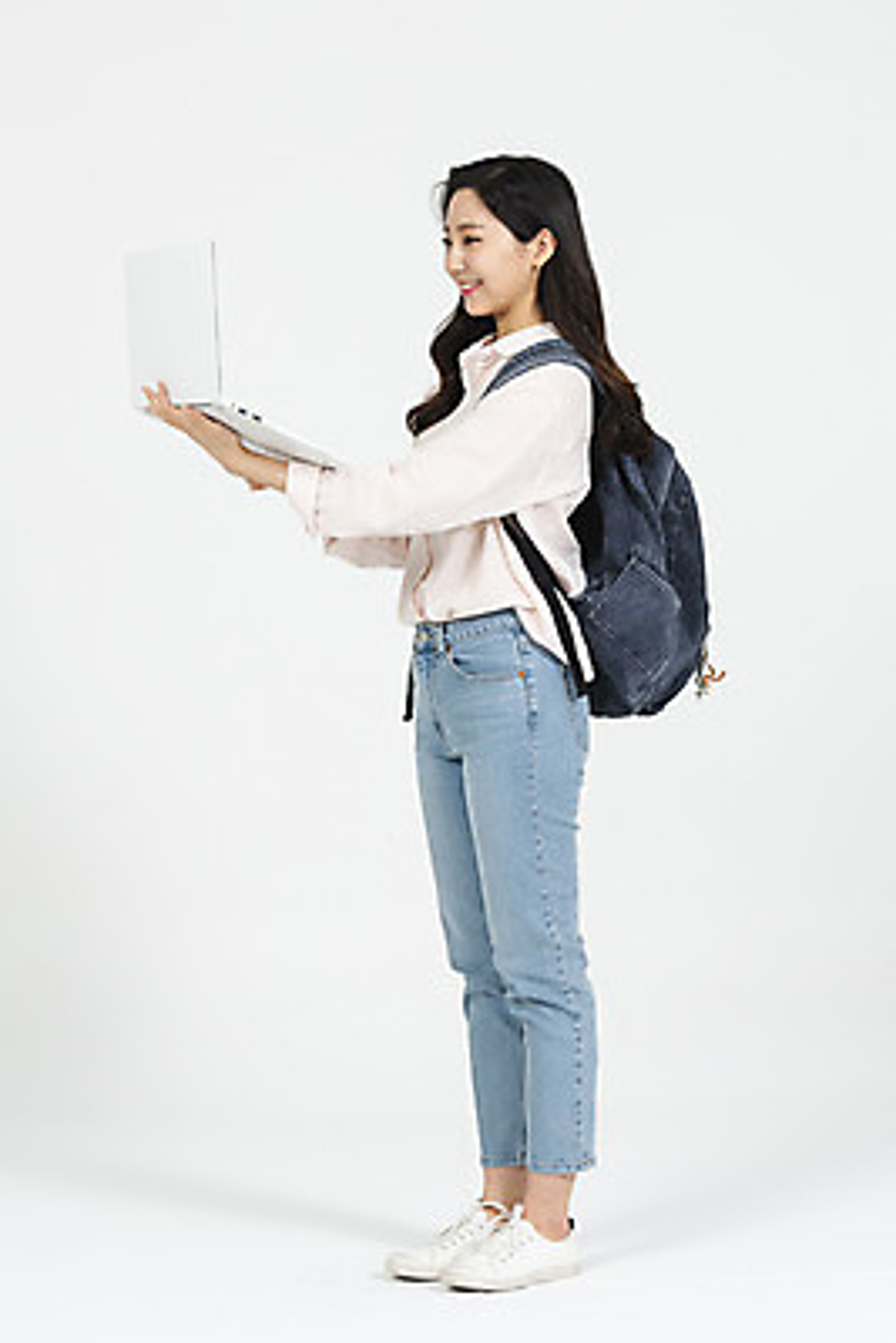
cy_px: 672
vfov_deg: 22.6
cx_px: 448
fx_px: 3357
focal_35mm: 90
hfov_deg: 15.2
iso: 100
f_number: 14
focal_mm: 90
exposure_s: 1/125
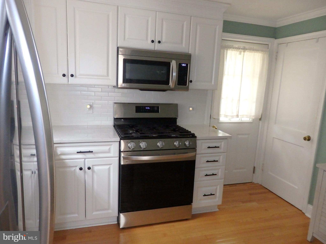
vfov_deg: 54.9
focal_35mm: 25
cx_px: 163
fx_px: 235
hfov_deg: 69.4
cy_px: 122
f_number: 3
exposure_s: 1/30
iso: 800
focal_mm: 4.5
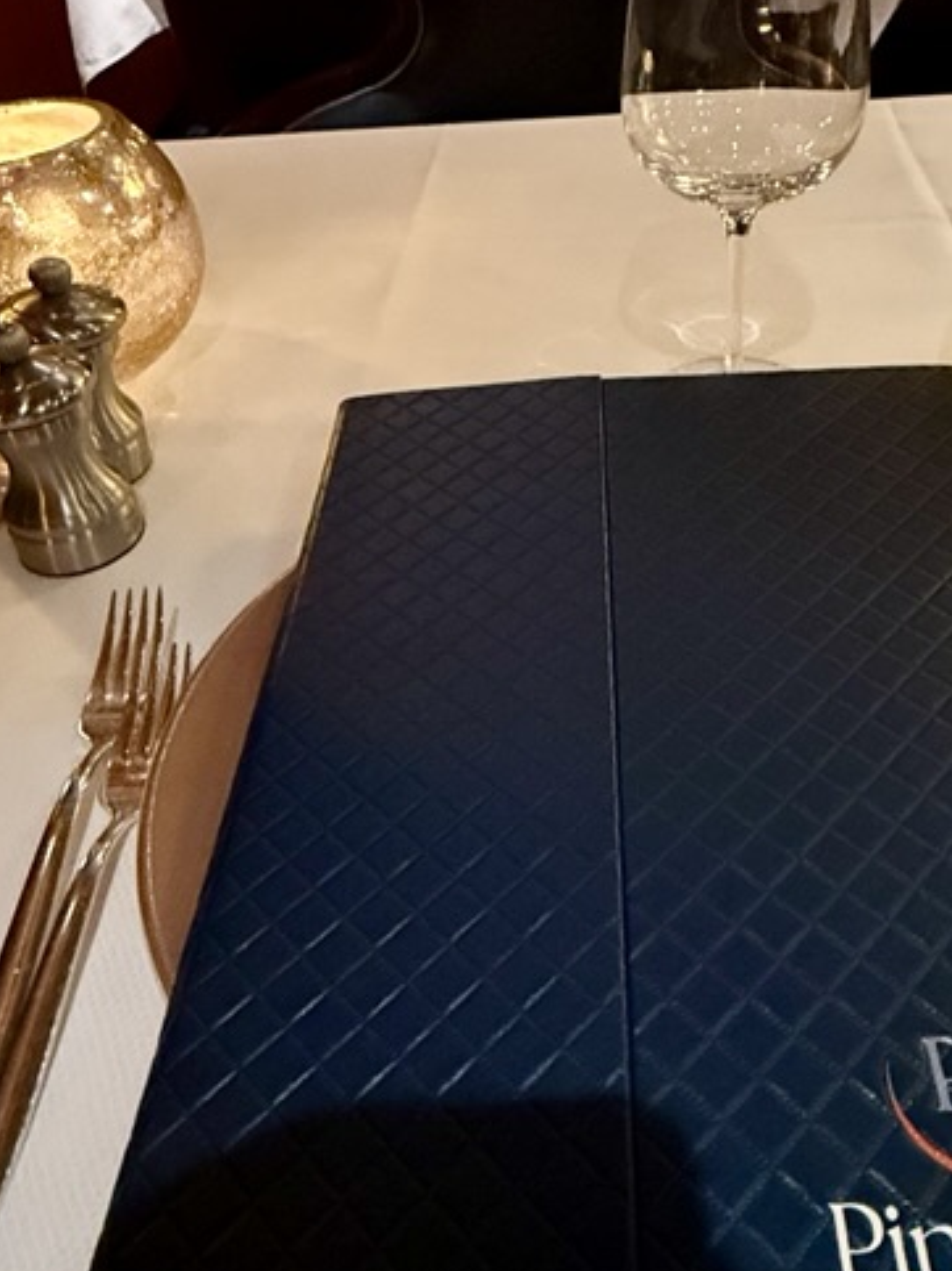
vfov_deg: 61.2
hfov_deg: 48.0
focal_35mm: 29
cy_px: 521
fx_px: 1064
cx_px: 552
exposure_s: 1/24
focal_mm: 2.22
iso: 2000
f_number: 2.2
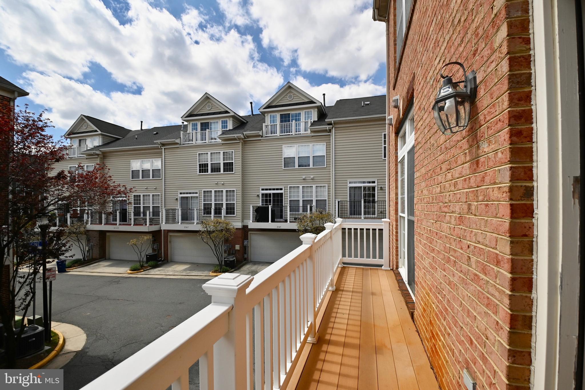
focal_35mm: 15
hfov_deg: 100.4
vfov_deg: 77.3
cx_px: 292
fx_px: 244
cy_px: 195
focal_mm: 10
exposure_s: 1/1250
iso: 180
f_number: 7.1
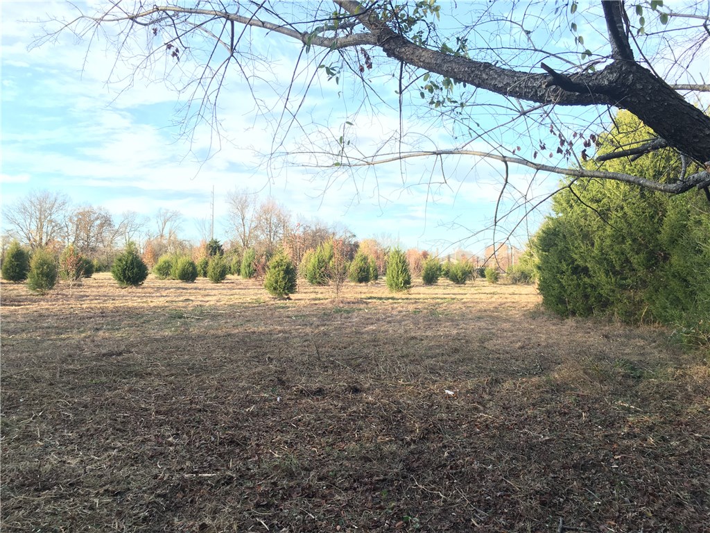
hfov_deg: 61.7
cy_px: 266
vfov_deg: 48.2
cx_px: 355
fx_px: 595
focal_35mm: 29
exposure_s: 1/120
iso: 25
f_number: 2.2
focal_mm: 4.15
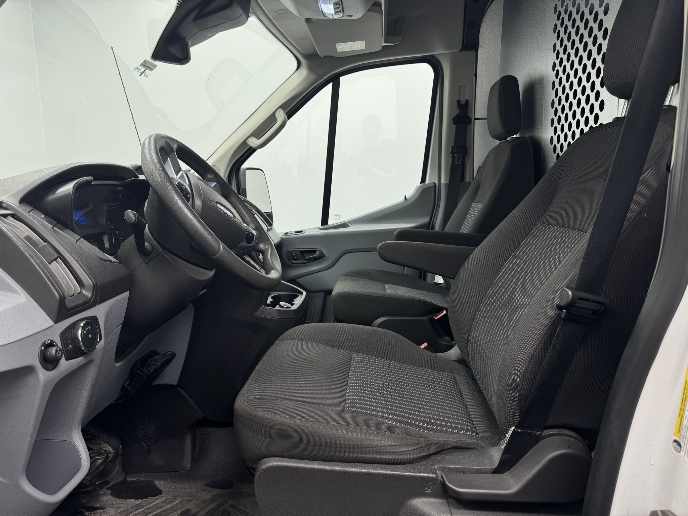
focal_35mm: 24
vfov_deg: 56.8
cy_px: 258
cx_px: 344
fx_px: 477
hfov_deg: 71.6
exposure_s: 1/177
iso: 64
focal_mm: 6.76
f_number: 1.78
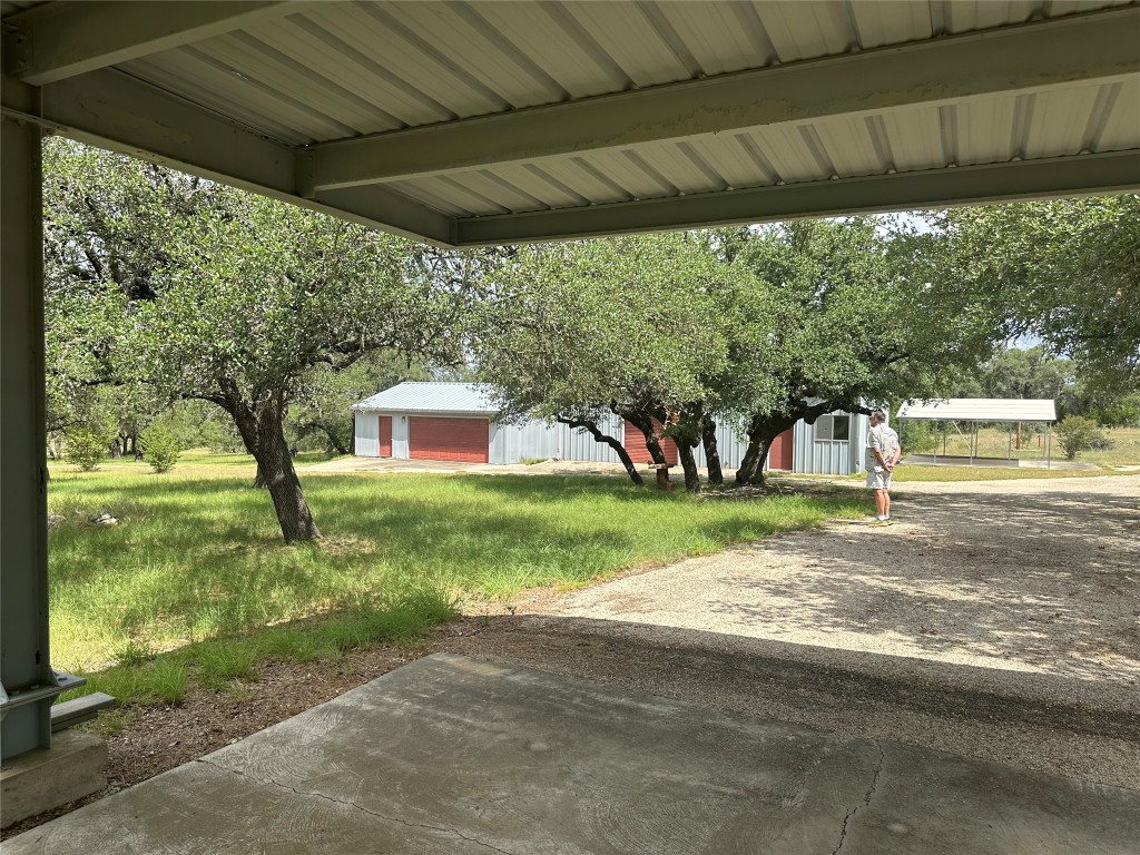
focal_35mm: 24
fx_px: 790
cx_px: 570
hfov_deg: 71.6
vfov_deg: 56.8
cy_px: 428
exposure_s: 1/2353
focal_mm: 6.86
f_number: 1.78
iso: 80
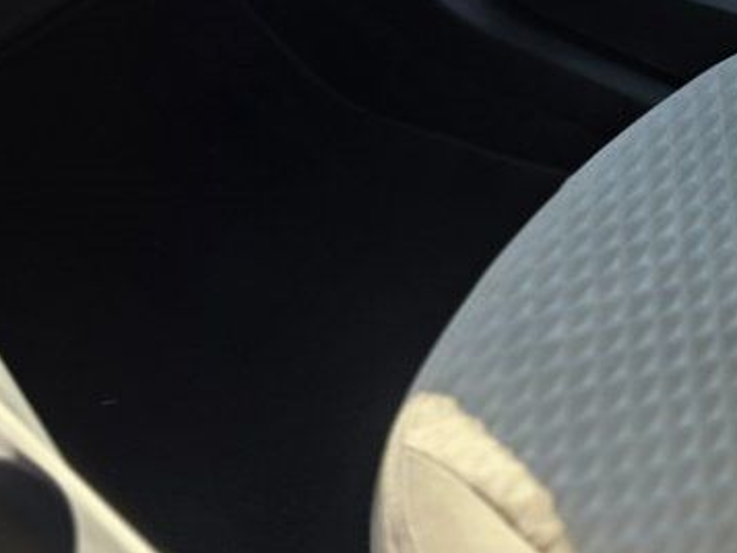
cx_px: 584
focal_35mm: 66
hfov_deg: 28.8
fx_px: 1406
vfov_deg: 20.3
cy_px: -171
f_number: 1.7
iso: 100
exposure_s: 1/180
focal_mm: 6.3
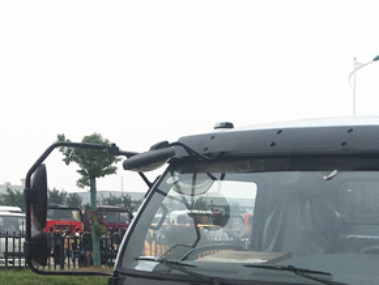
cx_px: 396
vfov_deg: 17.8
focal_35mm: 80
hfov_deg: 23.2
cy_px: 312
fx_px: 877
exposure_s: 1/610
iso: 25
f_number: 2.2
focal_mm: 4.15
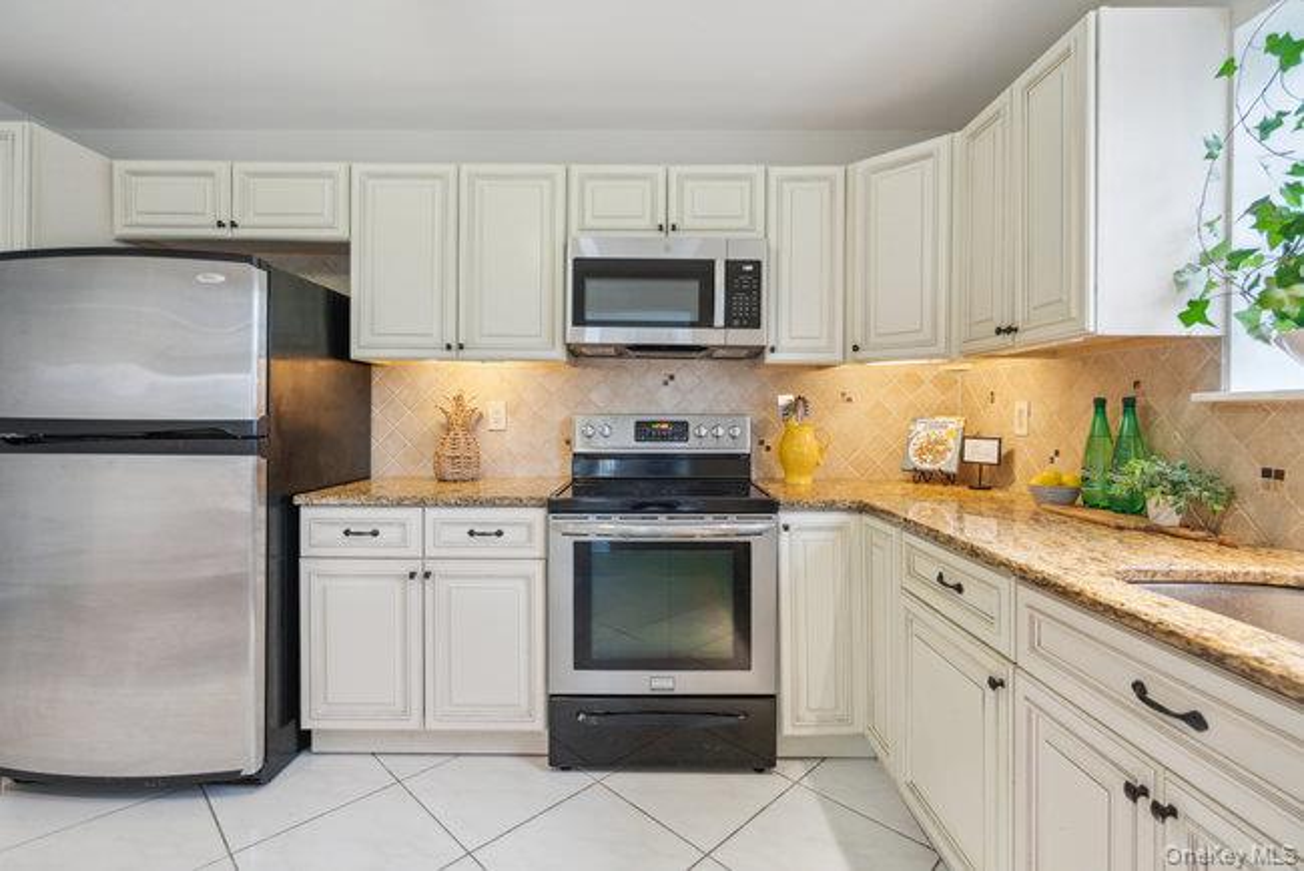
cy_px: 436
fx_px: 580
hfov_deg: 96.7
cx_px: 652
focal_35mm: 16
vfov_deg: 73.8
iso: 1250
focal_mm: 16
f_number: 5.6
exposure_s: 1/80
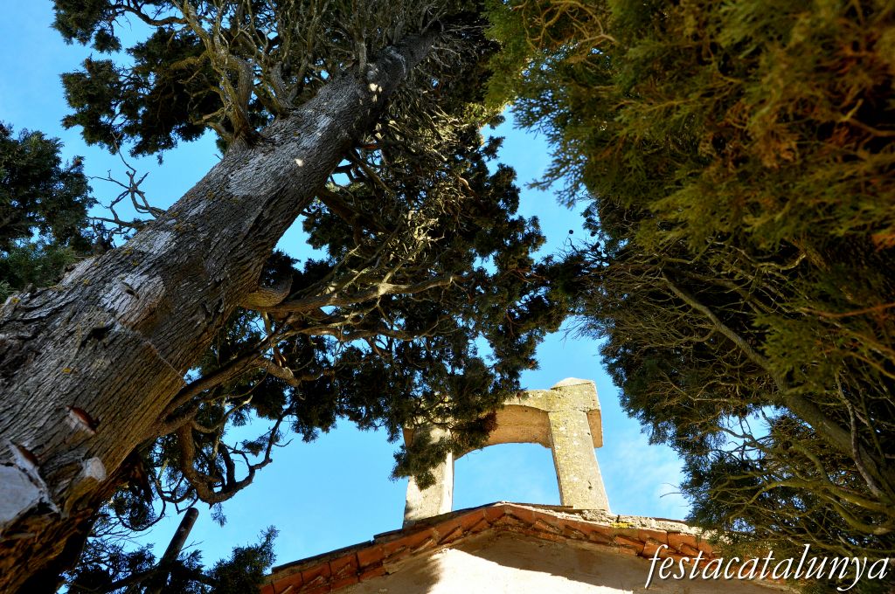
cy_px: 297
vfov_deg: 36.8
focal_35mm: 36
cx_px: 448
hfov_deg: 53.2
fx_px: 894
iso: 1000
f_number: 8
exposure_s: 1/250
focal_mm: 24
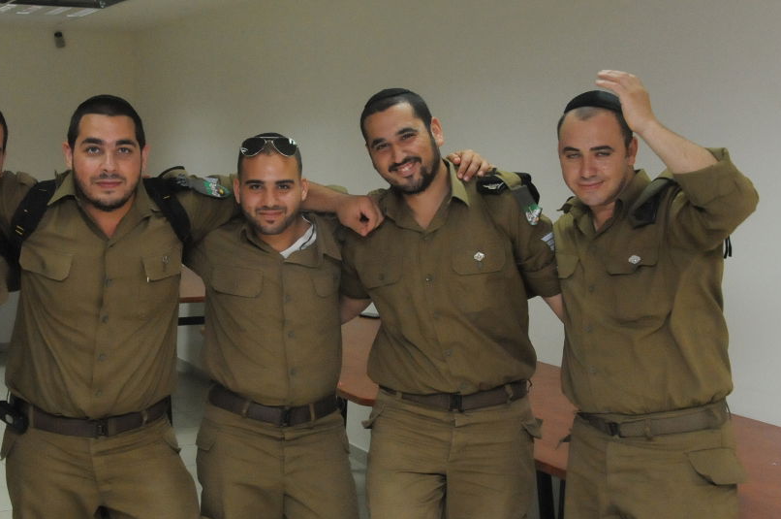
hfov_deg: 32.8
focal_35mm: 61
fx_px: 1321
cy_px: 237
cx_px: 295
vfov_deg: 22.2
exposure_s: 1/200
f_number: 9
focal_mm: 32
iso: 3200
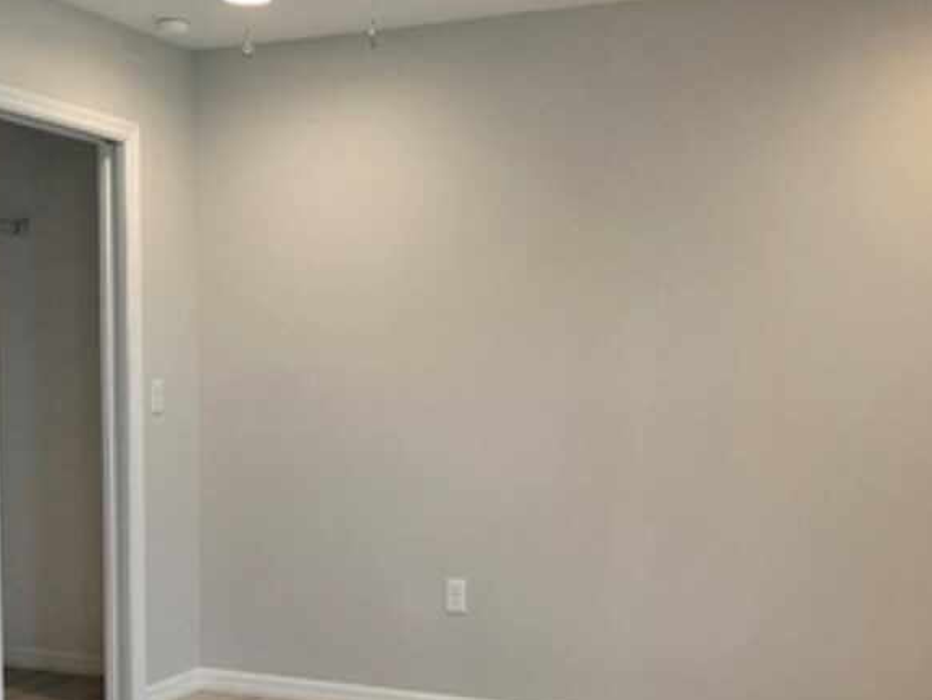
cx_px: 346
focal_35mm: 51
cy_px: 529
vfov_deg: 28.1
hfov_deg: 37.2
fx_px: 1373
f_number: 1.8
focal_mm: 5.4
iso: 160
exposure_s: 1/120
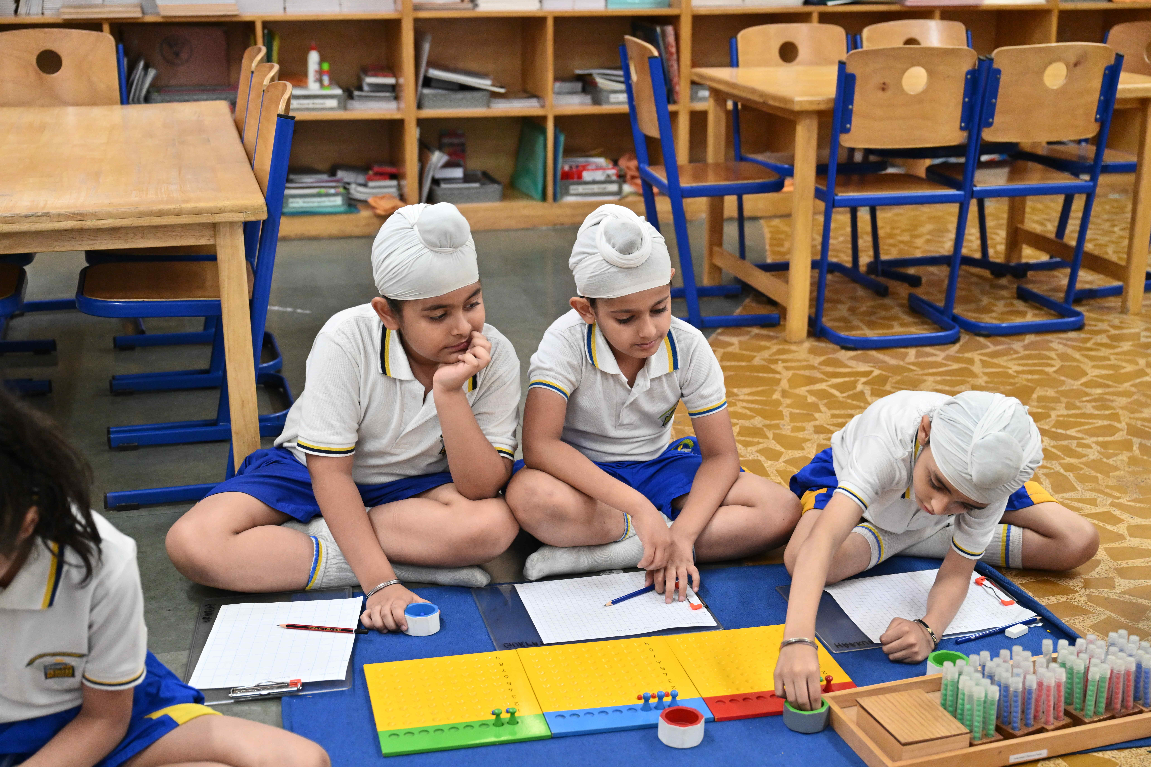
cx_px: 576
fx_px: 1503
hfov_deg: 41.9
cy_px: 384
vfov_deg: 28.6
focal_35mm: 47
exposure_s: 1/80
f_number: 4
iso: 2500
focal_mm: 47
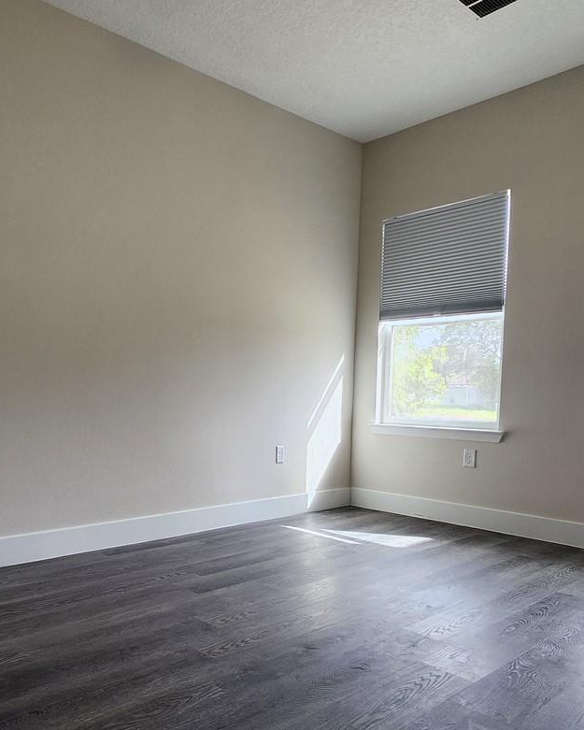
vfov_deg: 65.6
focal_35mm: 26
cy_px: 426
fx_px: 562
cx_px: 140
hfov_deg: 52.3
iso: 64
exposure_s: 1/60
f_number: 2.2
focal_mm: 1.74
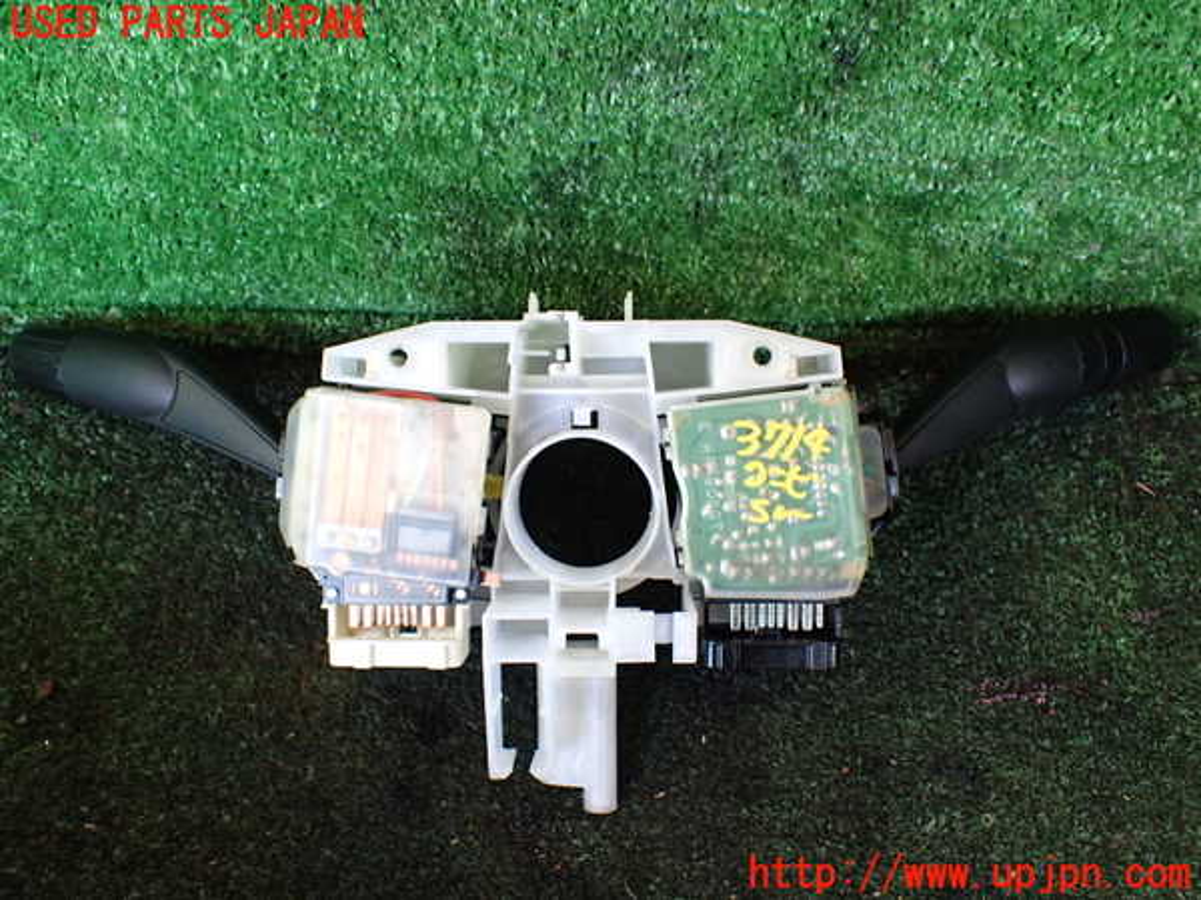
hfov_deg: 60.0
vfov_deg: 46.8
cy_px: 450
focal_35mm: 30
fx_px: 1041
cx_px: 600
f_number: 2.3
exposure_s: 1/125
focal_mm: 5.4
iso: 500
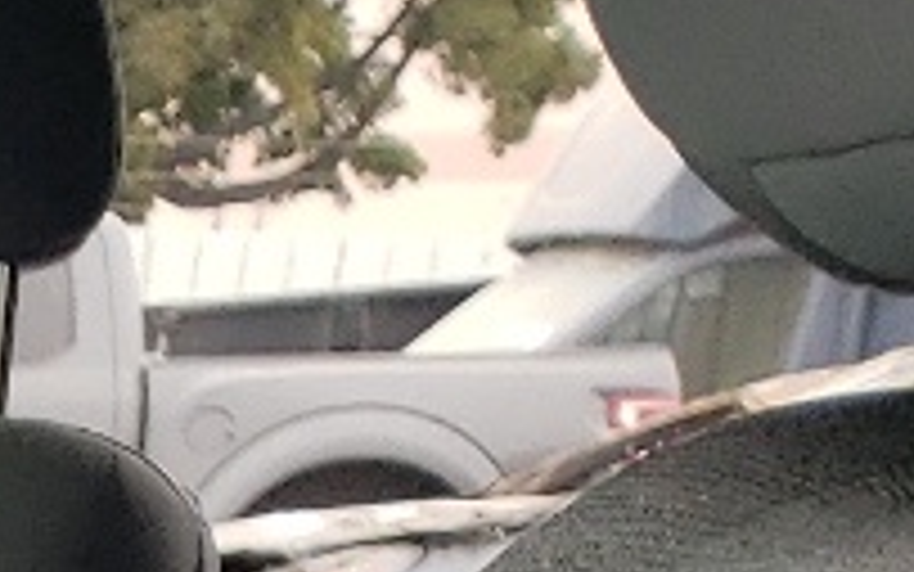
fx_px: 5407
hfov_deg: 8.0
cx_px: -2058
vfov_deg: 5.1
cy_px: 2599
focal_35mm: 217
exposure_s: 1/152
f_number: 1.5
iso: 50
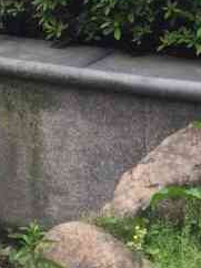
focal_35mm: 112
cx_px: 94
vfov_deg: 16.3
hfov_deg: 13.2
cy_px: -117
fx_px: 869
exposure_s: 1/403
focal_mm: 4.15
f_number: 2.2
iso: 32
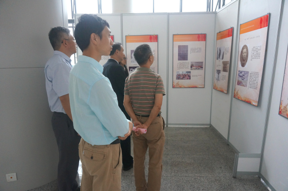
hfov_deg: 73.8
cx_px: 144
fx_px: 192
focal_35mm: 24
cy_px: 96
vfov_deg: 53.0
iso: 1600
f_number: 4
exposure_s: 1/160
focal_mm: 16
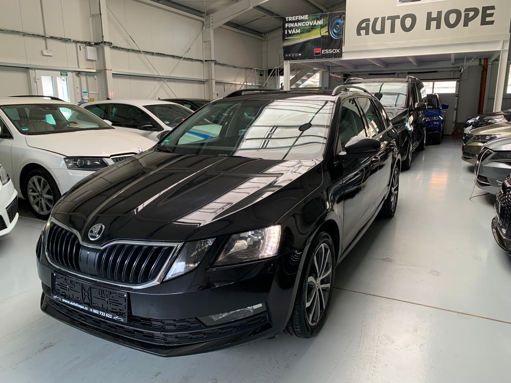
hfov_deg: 67.3
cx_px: 256
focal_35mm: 26
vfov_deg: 53.1
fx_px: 384
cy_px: 192
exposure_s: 1/121
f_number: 1.8
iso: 64
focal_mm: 4.25
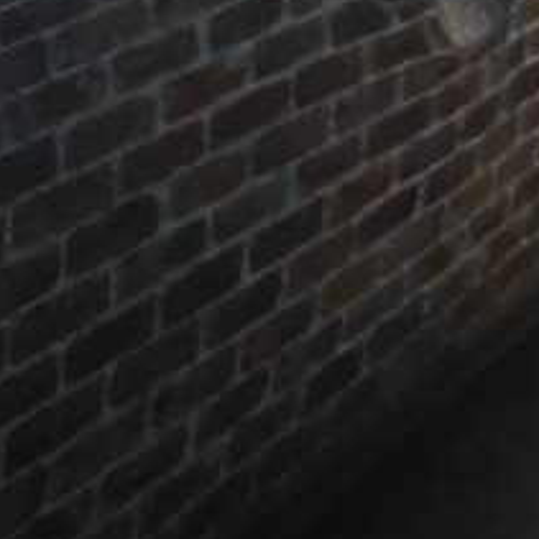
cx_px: -455
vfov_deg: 10.6
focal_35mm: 154
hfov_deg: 10.6
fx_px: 2713
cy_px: -467
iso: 320
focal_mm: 4
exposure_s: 1/30
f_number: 3
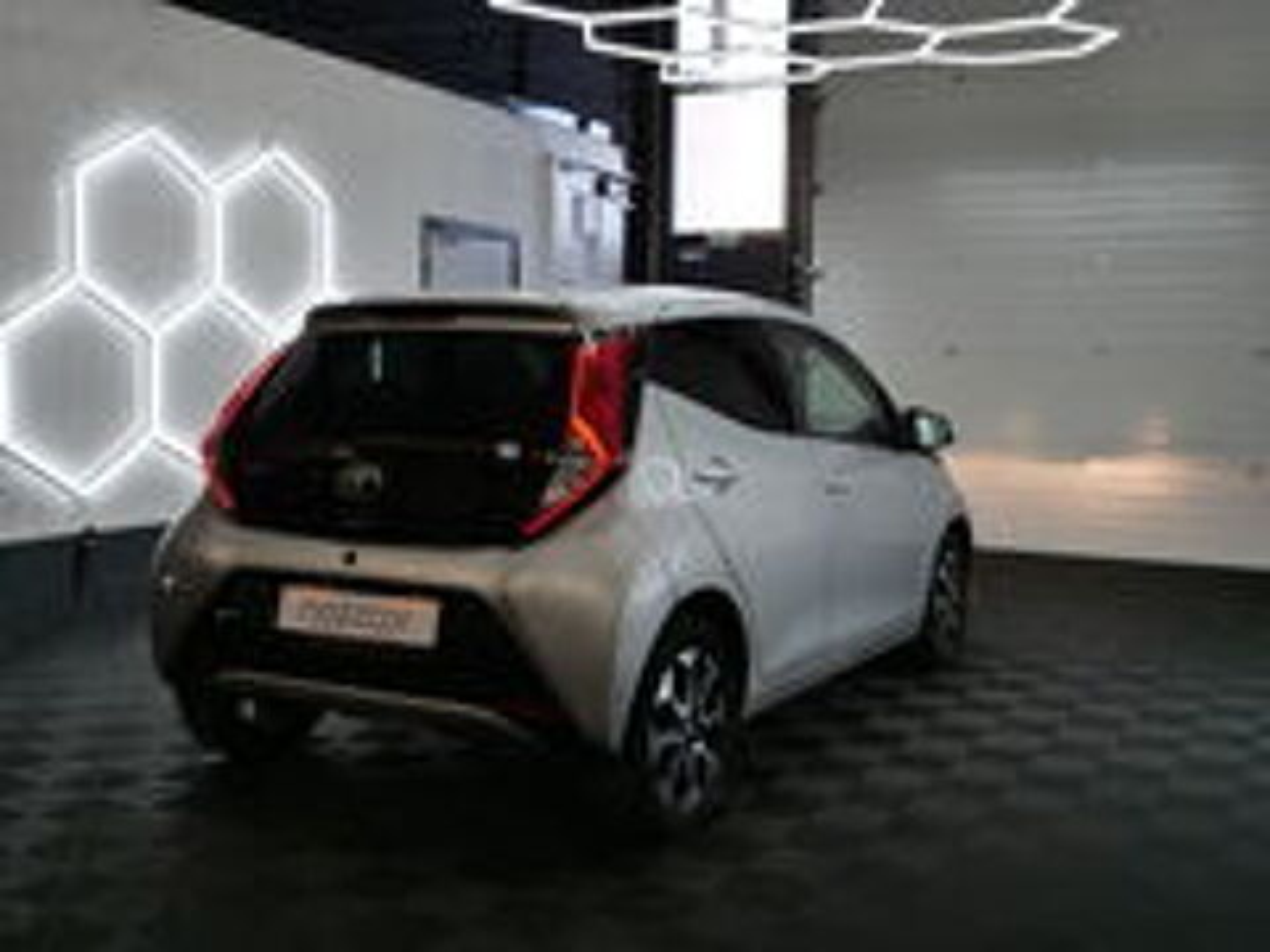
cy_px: 476
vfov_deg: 39.7
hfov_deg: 51.4
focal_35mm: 36
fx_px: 1321
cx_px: 635
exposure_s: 1/160
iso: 200
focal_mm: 18
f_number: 3.5
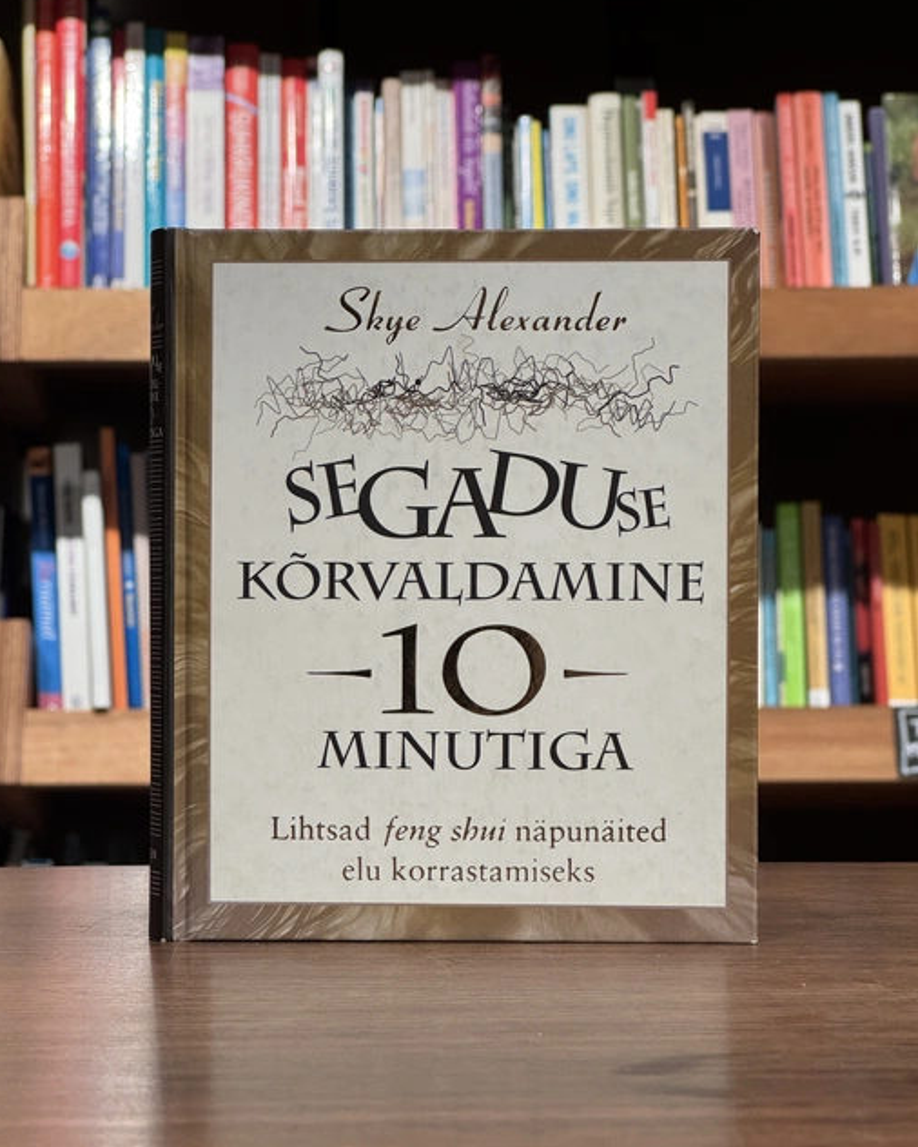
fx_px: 2750
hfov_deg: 19.0
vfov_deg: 23.6
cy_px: 605
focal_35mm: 81
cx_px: 456
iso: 160
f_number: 2.8
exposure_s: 1/99
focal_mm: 9
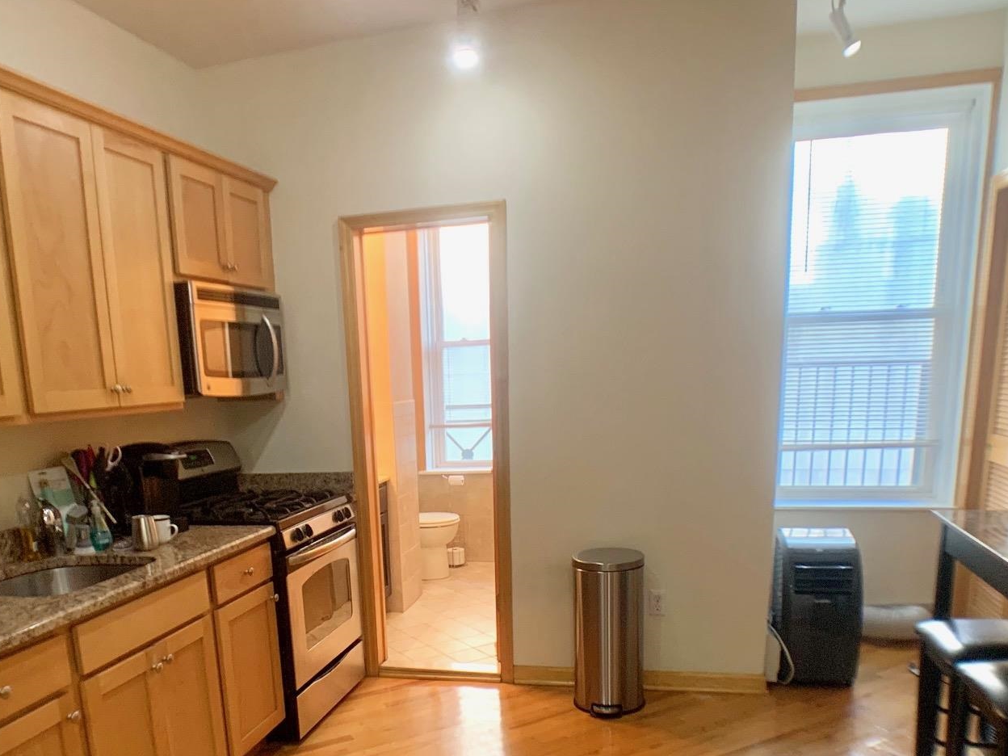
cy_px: 579
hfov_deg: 44.6
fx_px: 1223
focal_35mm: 42
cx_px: 402
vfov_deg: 33.6
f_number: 1.8
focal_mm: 4.25
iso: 125
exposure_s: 1/60
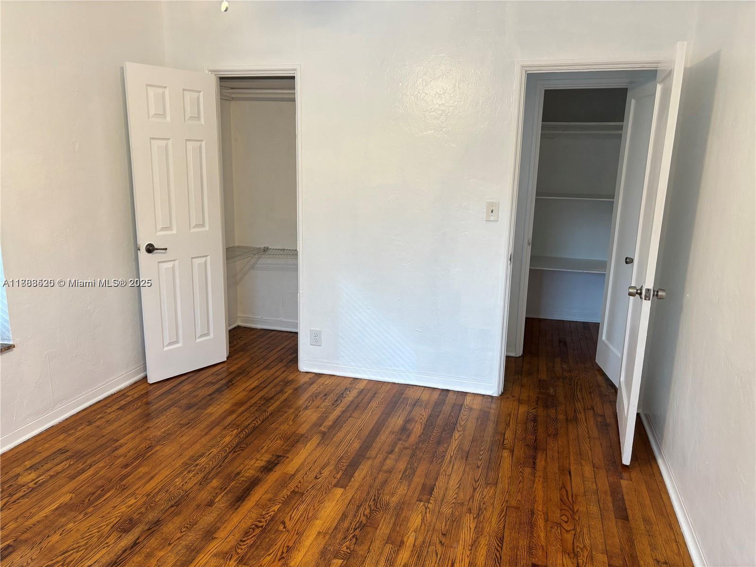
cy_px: 284
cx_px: 378
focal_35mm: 26
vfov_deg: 53.1
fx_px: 568
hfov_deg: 67.3
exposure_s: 1/120
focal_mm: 5.96
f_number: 1.6
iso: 125
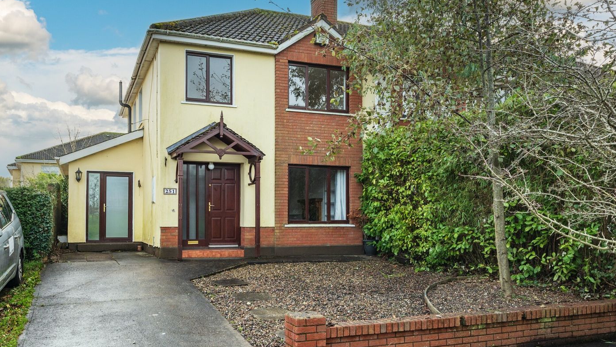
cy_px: 164
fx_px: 425
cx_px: 312
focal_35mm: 26
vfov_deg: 44.4
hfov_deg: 71.9
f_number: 5.6
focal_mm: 24
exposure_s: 1/320
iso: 500
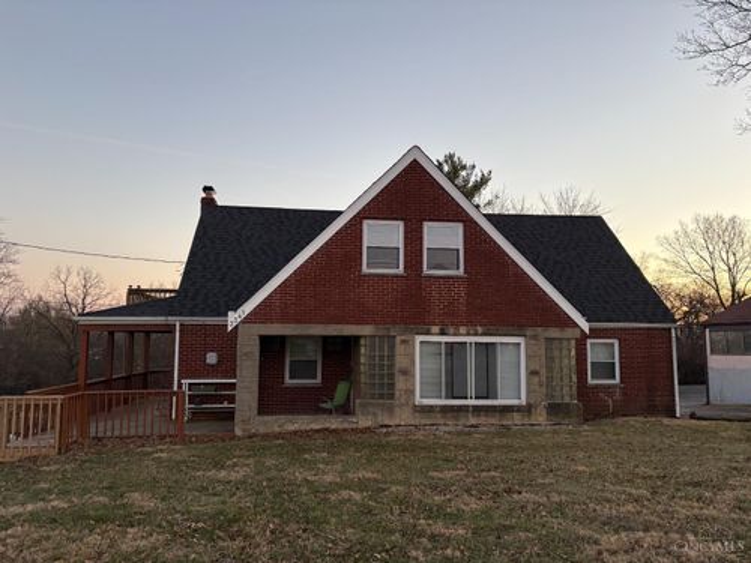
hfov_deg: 67.3
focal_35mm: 26
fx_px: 564
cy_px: 282
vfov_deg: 53.1
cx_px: 376
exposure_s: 1/83
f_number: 1.6
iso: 125
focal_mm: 5.96
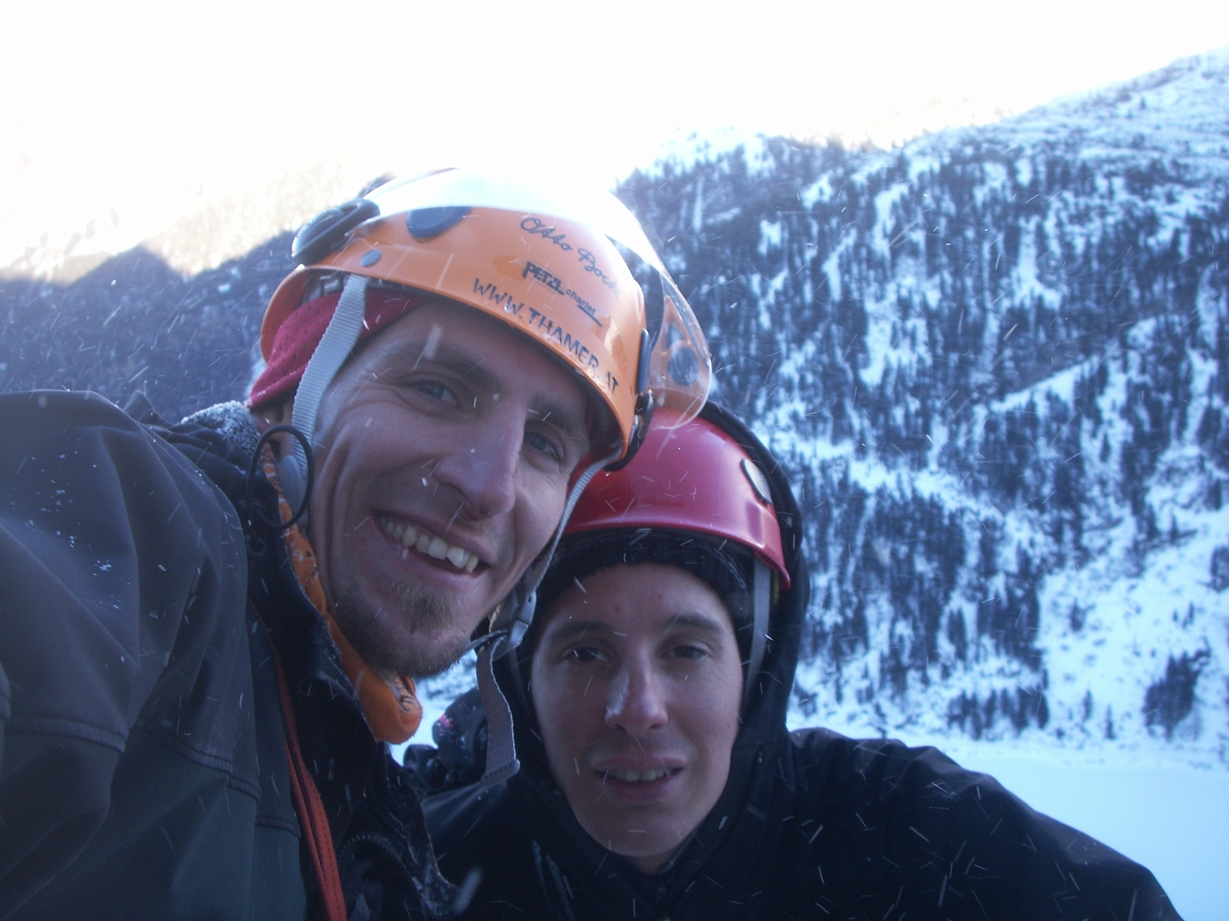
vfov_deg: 38.7
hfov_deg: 50.1
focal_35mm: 37
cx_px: 614
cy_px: 460
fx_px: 1314
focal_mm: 7.7
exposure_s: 1/80
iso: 50
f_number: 3.5
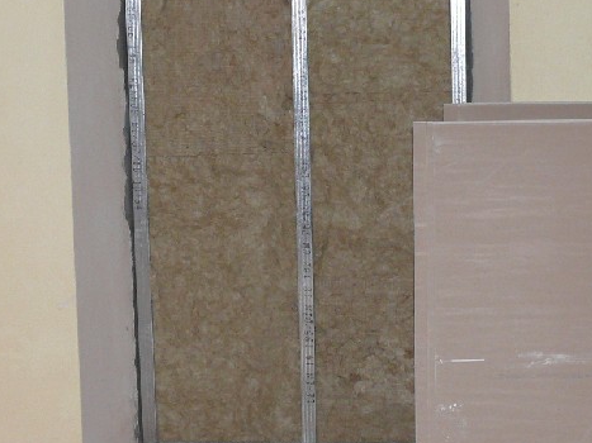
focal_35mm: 90
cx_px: 281
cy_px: 168
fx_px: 1539
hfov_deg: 21.8
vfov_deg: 16.4
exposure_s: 1/30
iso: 200
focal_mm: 7.4
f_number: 2.8
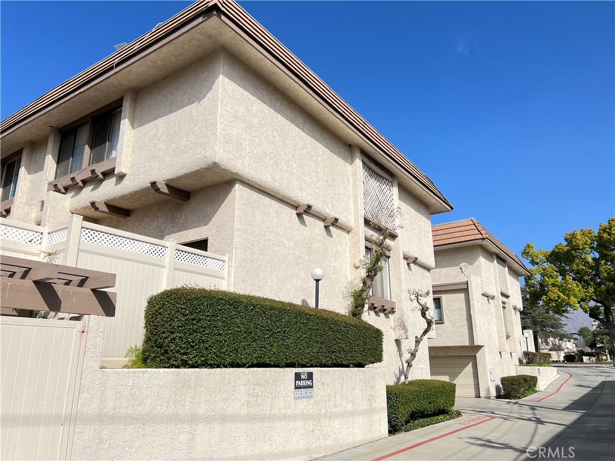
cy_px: 230
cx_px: 308
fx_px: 462
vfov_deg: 53.1
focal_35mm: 26
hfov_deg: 67.3
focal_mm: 5.7
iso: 50
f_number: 1.5
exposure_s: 1/3968
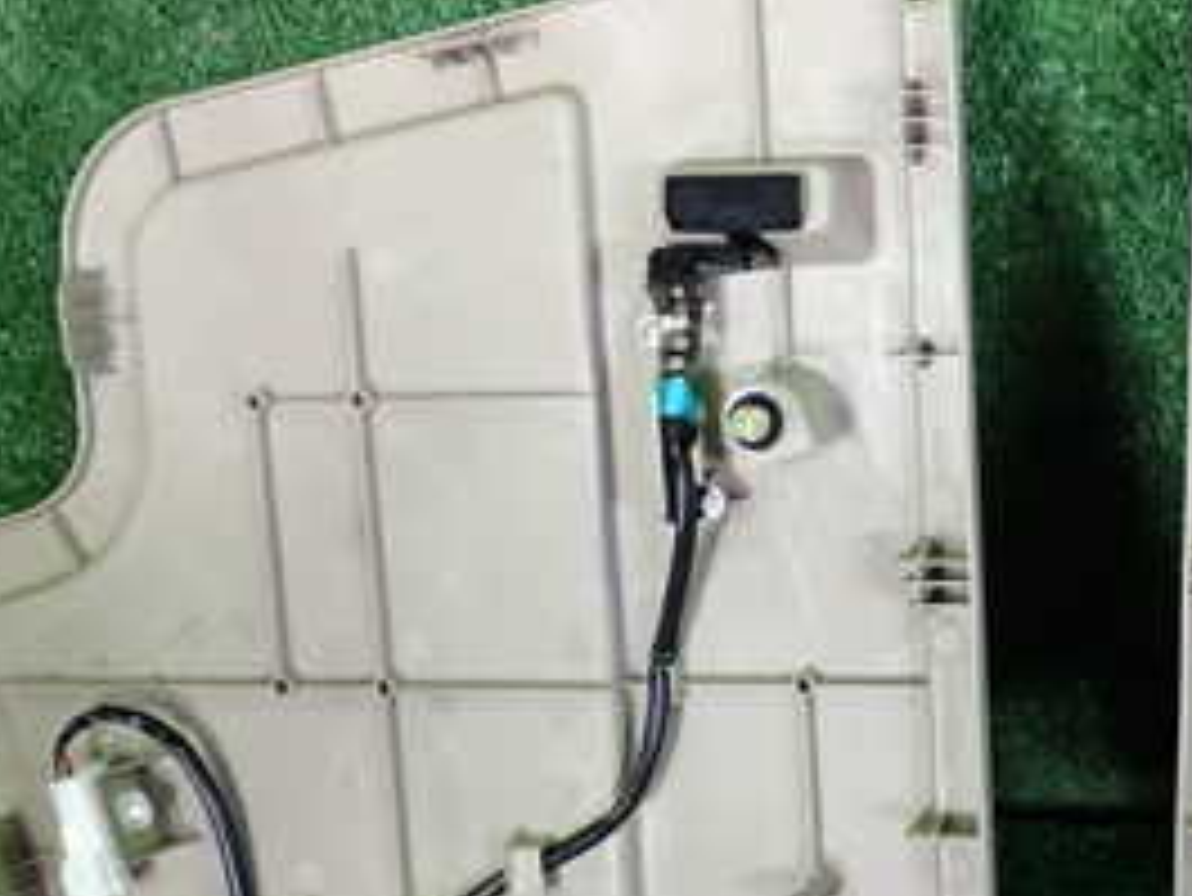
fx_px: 2343
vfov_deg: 21.5
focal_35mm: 68
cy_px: 612
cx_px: 1098
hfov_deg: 27.4
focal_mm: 5.4
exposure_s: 1/30
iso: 250
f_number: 2.3
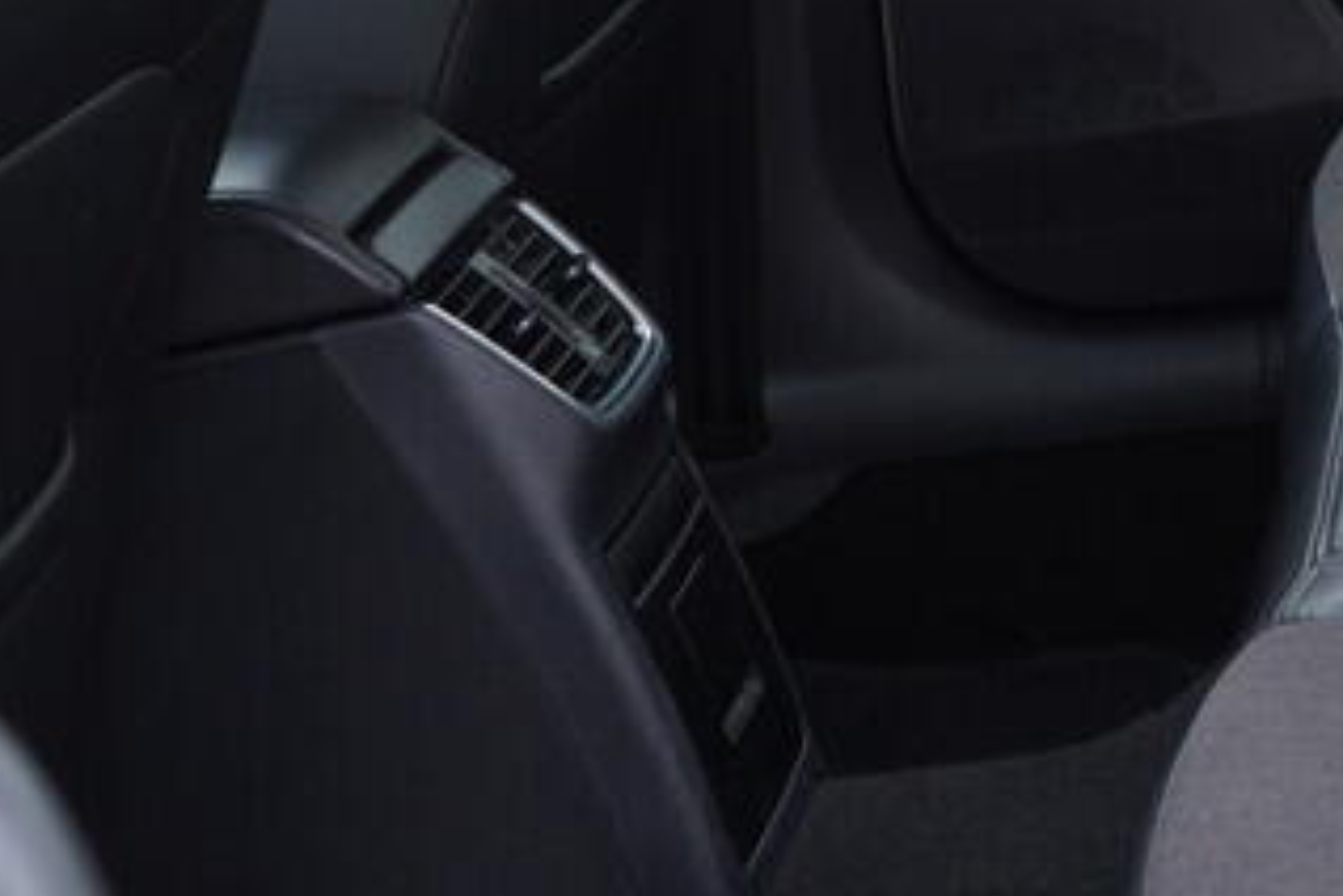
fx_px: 4327
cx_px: 1419
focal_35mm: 116
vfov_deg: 11.5
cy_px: -230
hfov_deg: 17.1
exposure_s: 1/40
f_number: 2.8
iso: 125
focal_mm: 24
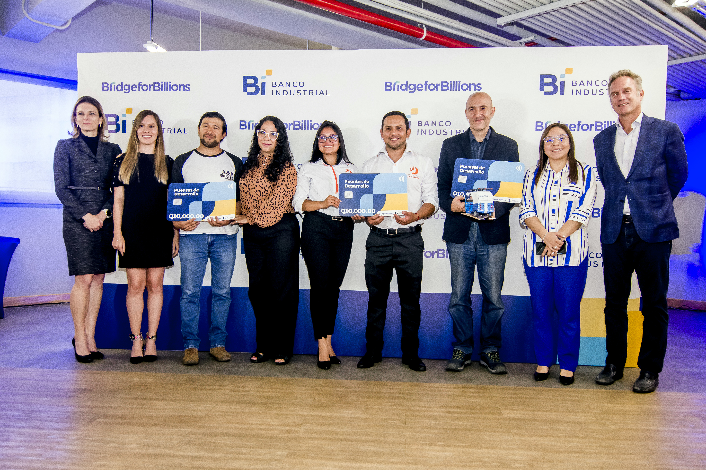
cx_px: 353
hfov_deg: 61.9
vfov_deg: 43.6
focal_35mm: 30
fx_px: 588
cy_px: 235
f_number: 4
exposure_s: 1/80
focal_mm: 20
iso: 1000
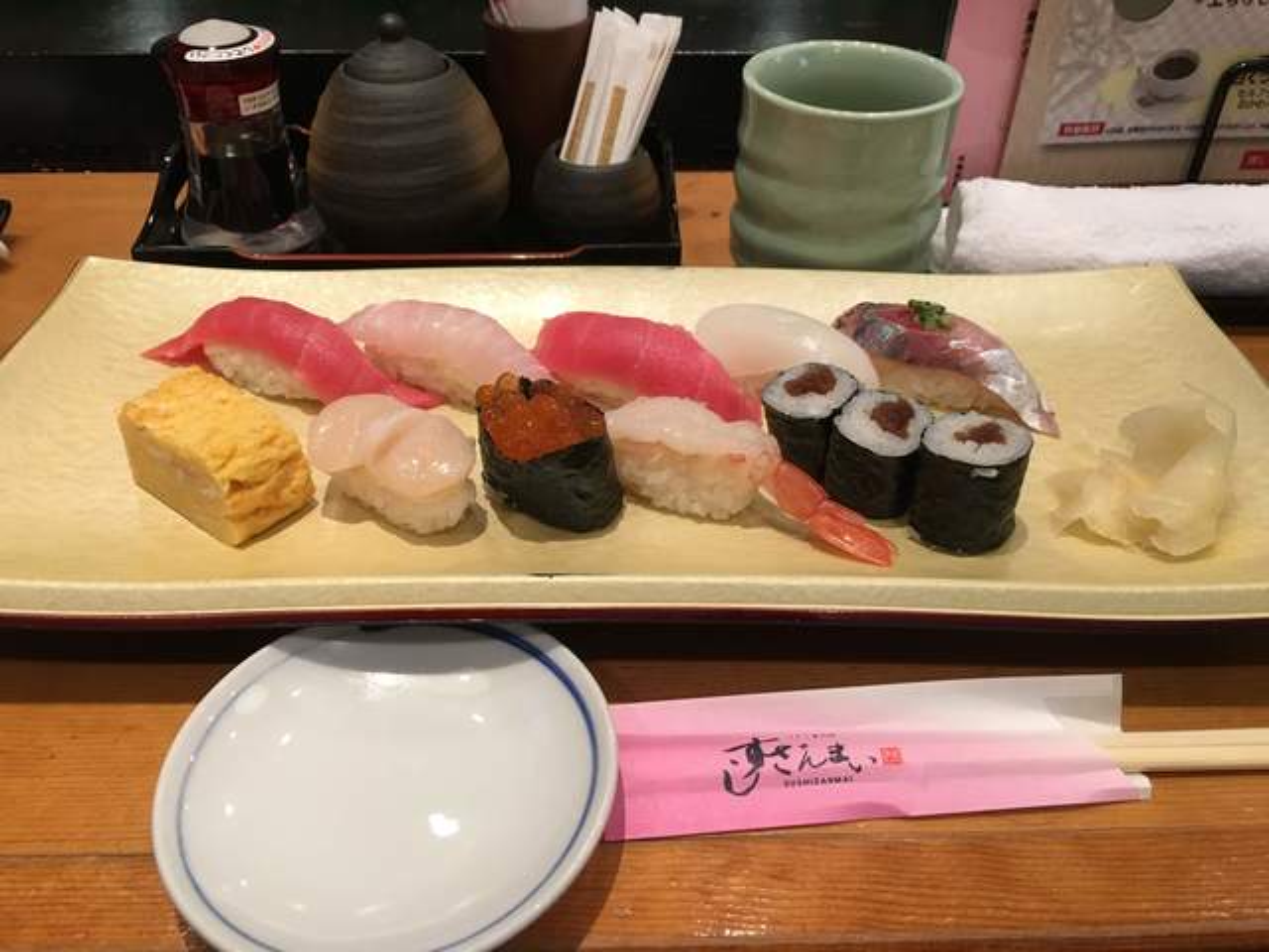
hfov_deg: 61.7
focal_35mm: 29
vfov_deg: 48.2
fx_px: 1063
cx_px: 634
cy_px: 476
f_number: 2.2
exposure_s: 1/33
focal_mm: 4.15
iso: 64
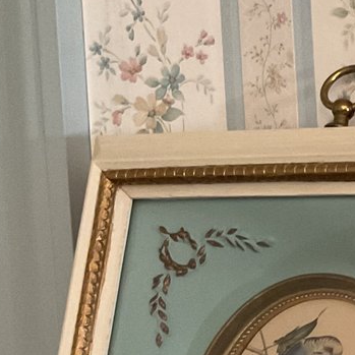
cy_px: 404
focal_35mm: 111
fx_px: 1288
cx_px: 657
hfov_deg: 13.8
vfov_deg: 15.2
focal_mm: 3
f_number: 1.8
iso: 250
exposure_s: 1/40
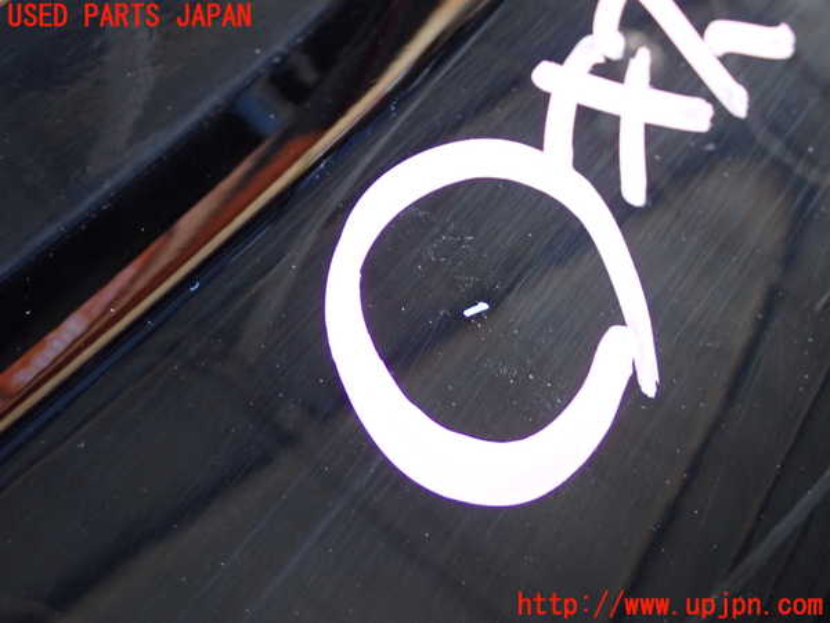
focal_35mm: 62
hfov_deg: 31.2
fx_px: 1487
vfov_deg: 23.7
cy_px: 312
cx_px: 415
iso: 400
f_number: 3.6
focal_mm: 11.09
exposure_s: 1/60
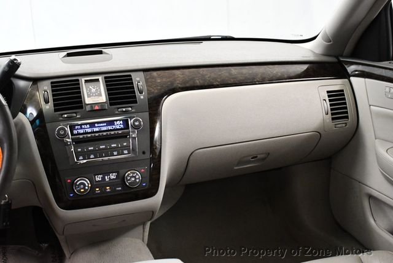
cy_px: 132
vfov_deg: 28.1
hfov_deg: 41.1
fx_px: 524
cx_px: 196
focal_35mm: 48
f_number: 3.8
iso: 3200
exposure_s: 1/100
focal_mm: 24
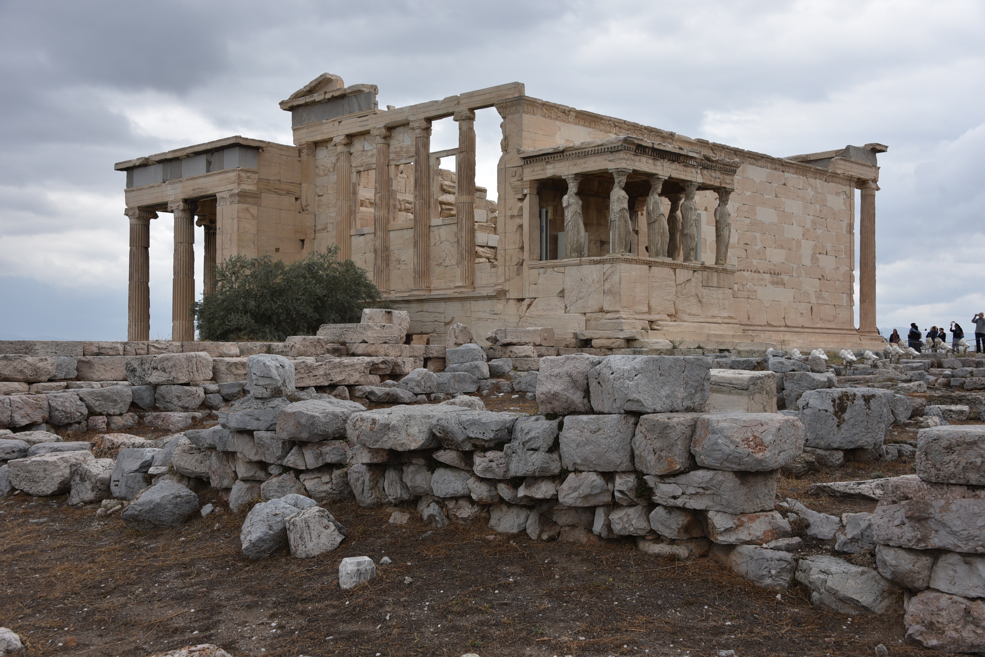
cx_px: 492
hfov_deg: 44.5
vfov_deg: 30.5
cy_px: 328
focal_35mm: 44
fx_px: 1204
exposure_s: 1/250
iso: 200
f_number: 8
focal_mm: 44
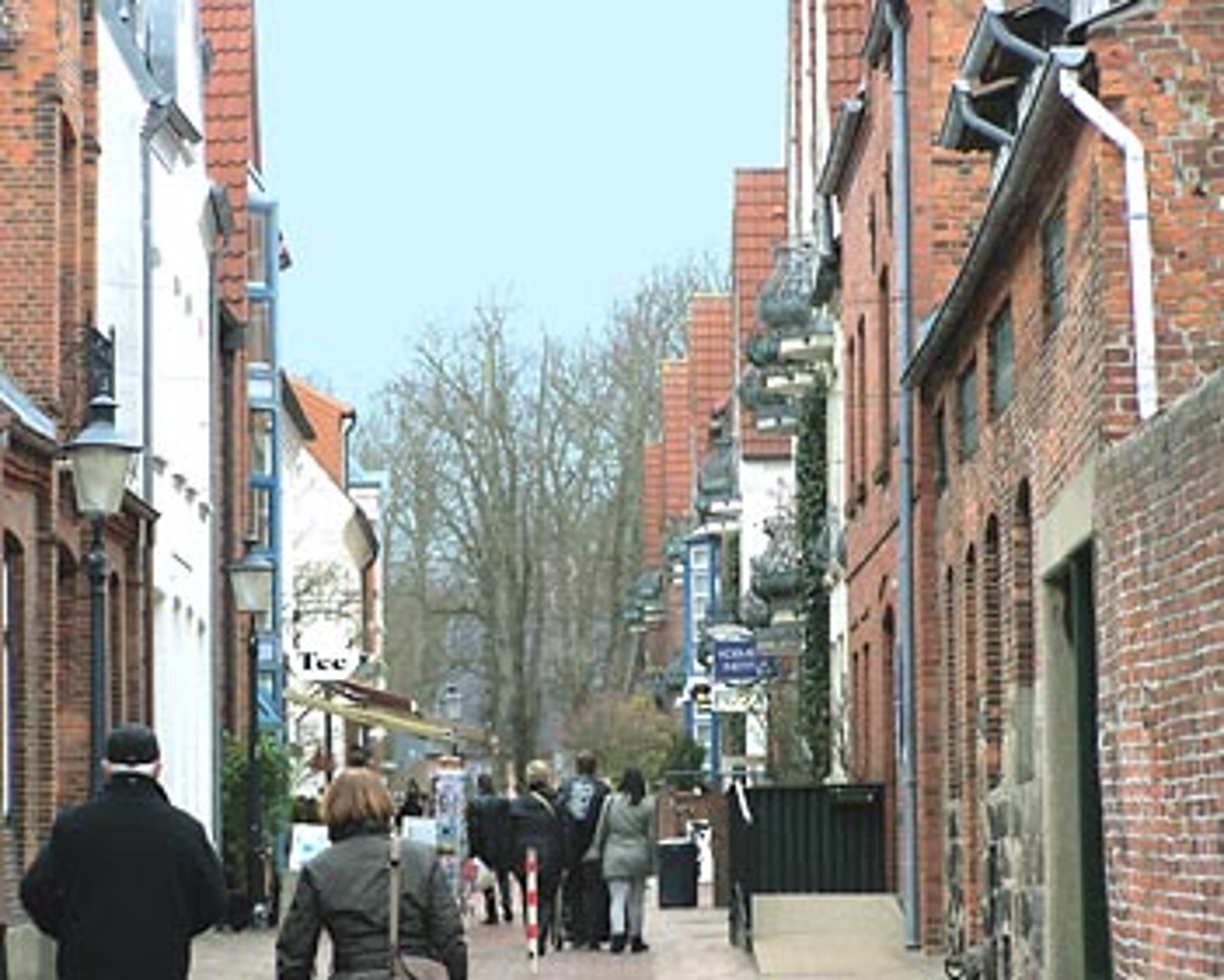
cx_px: 603
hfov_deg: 13.2
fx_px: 5290
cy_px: 490
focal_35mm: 146
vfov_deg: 10.6
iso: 64
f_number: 3.3
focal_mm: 23.1
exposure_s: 1/160
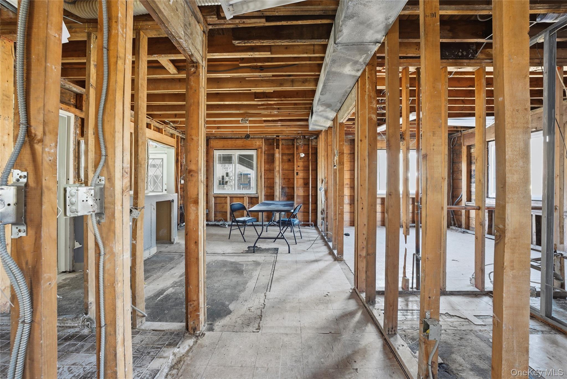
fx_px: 189
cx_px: 284
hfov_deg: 112.6
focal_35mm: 12
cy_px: 190
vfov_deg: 90.1
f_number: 9
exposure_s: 1/20
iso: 800
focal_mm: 12
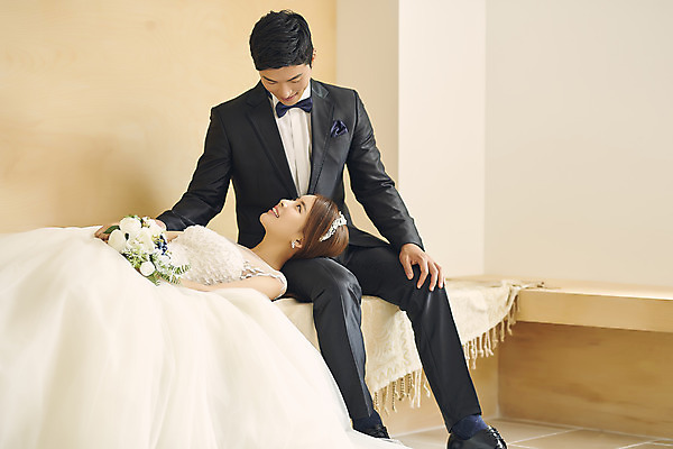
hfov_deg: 23.9
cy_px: 224
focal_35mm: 85
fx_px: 1589
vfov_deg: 16.1
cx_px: 336
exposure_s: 1/125
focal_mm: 85
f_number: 2
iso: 200
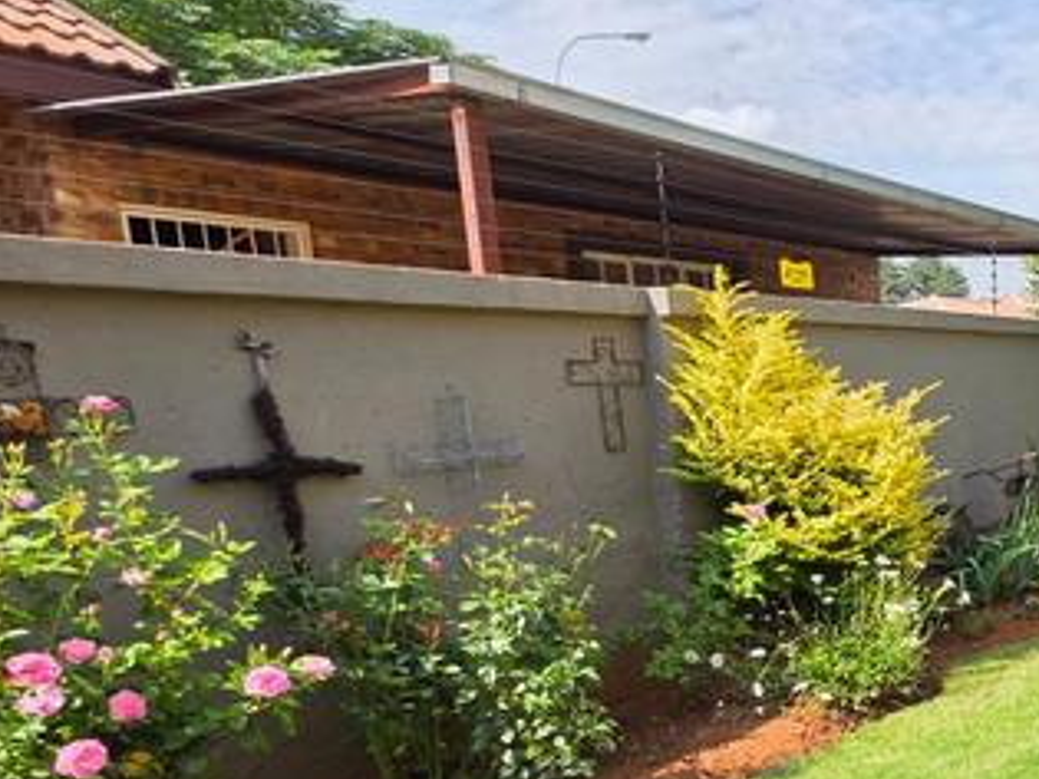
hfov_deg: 40.9
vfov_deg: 42.1
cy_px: 545
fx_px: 990
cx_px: 1211
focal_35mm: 33
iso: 40
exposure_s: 1/612
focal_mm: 2.2
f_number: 1.9
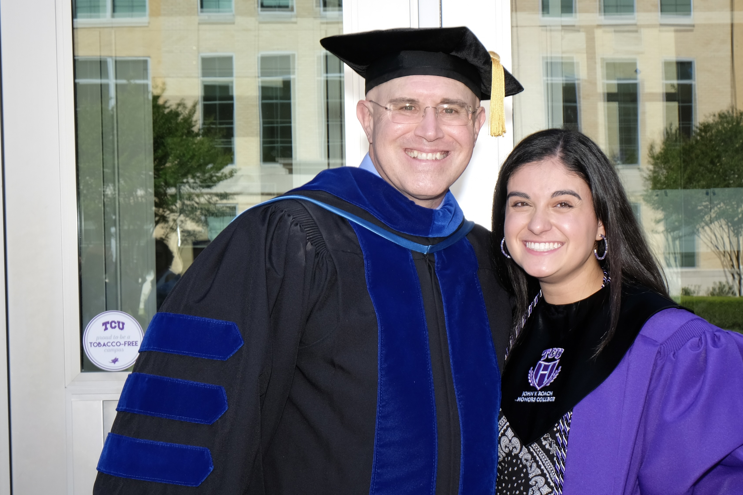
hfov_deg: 40.1
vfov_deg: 27.4
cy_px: 324
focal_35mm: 49
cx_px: 452
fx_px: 1011
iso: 200
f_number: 9
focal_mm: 23.3
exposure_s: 1/60
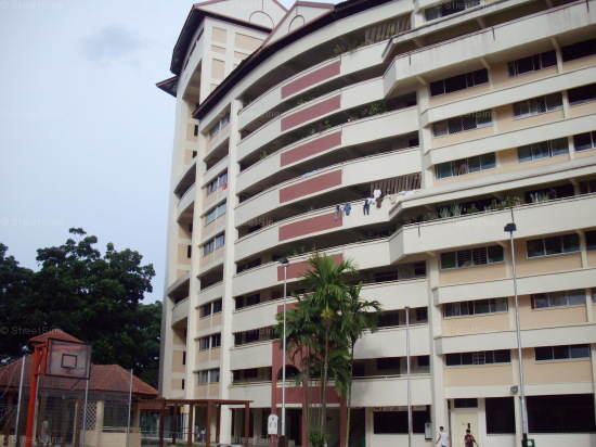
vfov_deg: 38.6
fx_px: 637
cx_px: 298
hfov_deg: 50.2
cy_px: 224
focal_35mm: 37
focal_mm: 6.2
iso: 80
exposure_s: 1/320
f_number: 5.6
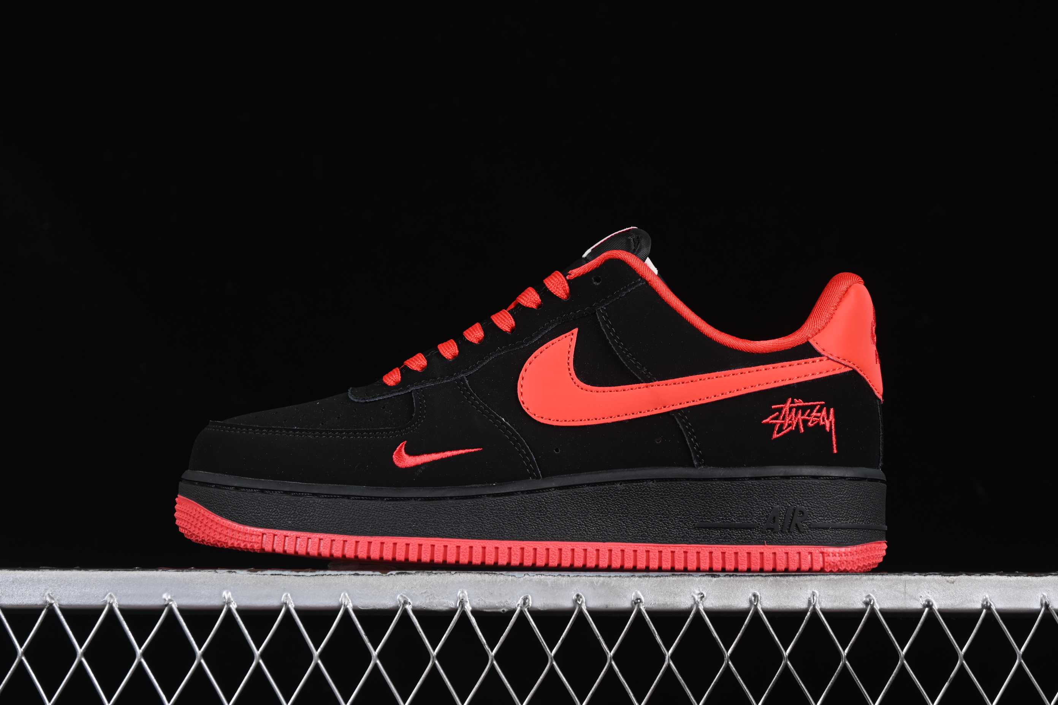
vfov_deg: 18.2
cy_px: 352
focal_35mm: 75
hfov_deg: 27.0
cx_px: 529
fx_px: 2204
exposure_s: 1/60
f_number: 6.3
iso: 160
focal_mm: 50
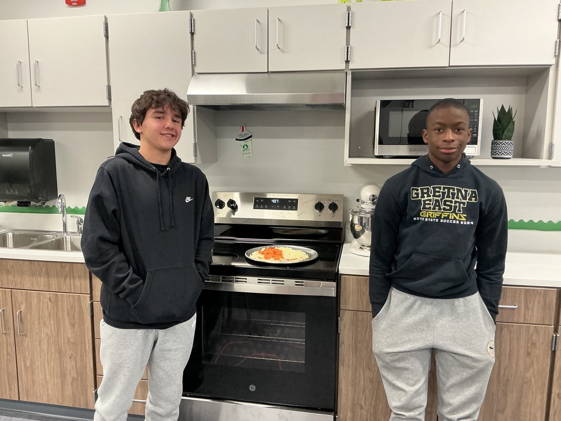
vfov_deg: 48.2
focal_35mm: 29
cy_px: 210
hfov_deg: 61.7
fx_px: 470
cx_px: 280
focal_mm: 3
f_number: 1.8
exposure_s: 1/60
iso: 125
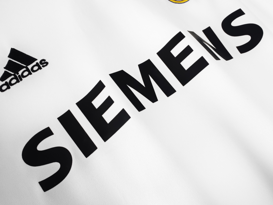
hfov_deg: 73.9
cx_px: 136
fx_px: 181
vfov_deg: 58.9
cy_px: 102
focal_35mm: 23
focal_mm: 2.59
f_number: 2.2
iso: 227
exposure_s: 1/100
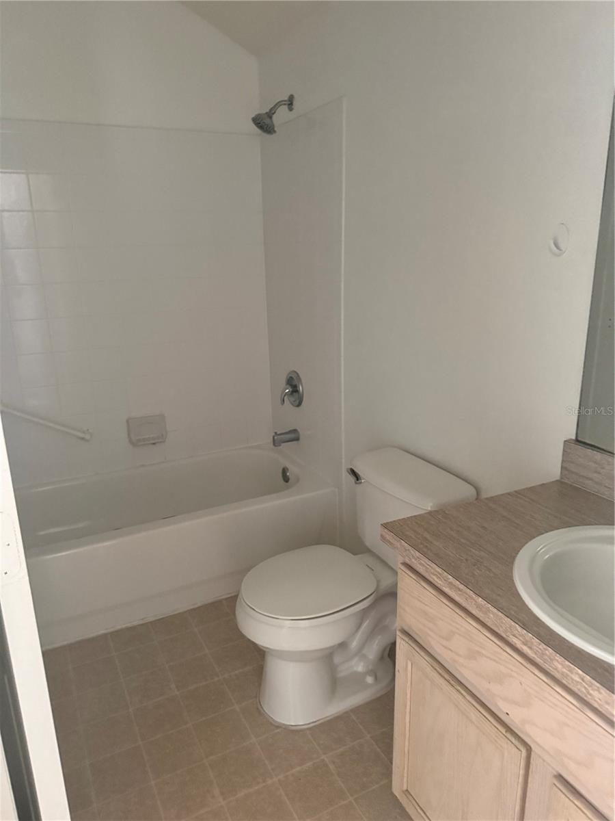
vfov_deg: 71.6
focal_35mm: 24
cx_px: 308
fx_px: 569
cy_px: 410
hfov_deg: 56.8
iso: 800
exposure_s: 1/41
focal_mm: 6.76
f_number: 1.78
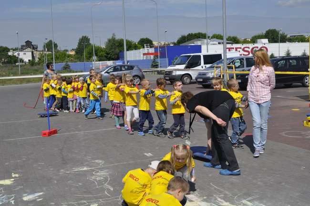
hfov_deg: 42.4
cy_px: 103
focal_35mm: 46
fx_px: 400
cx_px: 155
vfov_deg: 28.9
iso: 200
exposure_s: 1/500
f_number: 11
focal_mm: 31
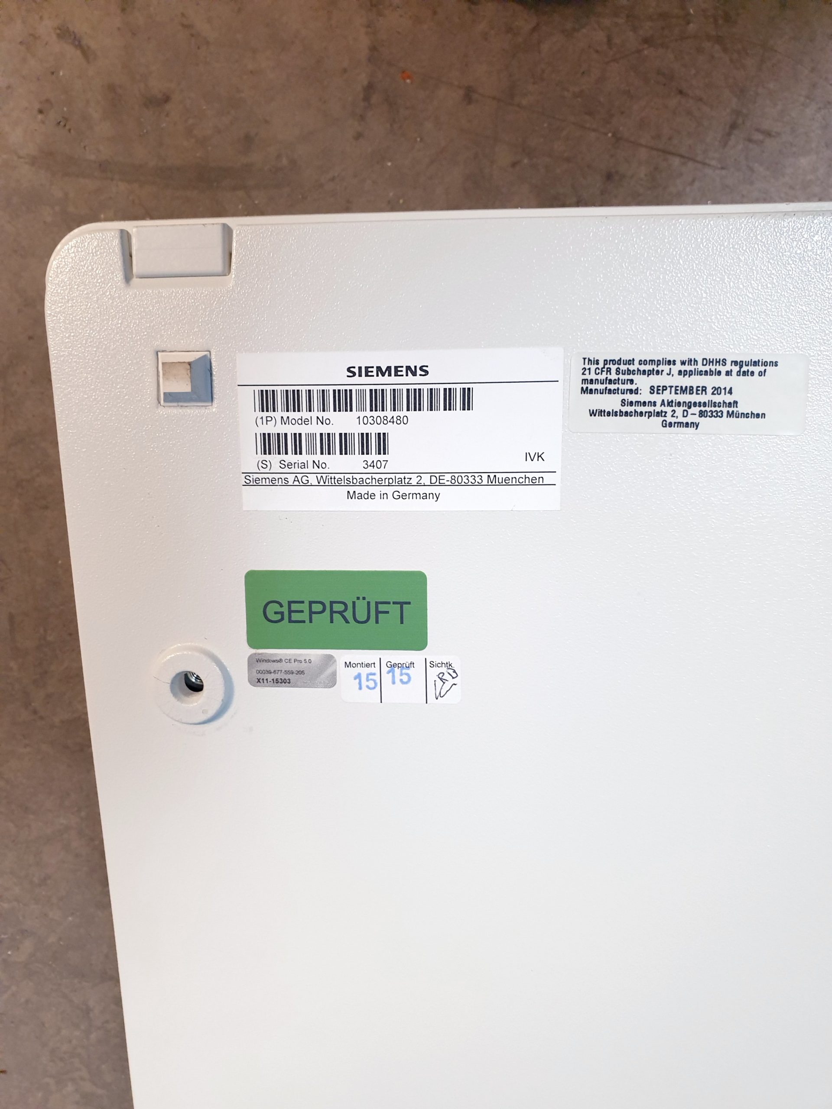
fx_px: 833
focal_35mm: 26
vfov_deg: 67.3
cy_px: 554
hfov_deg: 53.1
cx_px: 416
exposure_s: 1/50
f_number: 2.4
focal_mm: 4.3
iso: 250
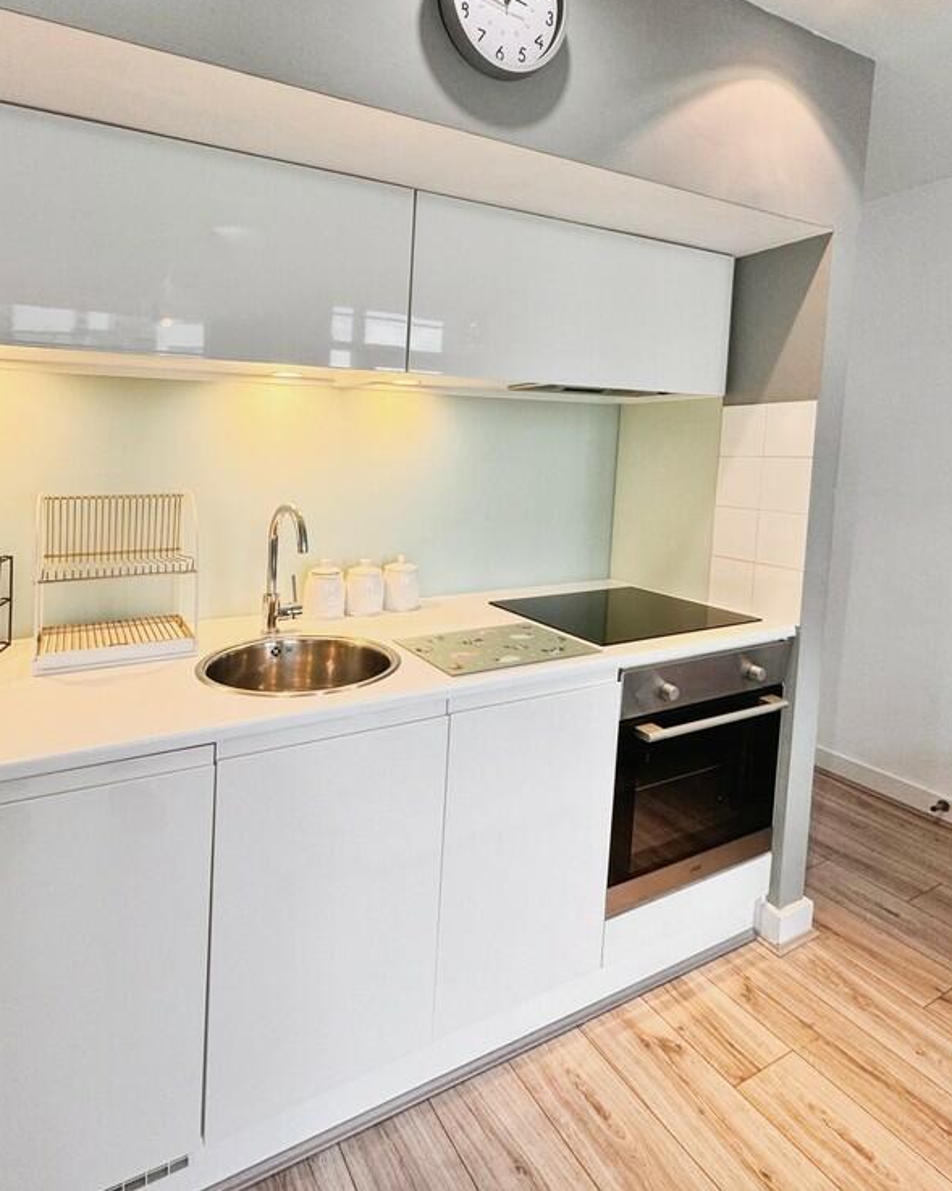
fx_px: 670
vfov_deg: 83.3
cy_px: 573
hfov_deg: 70.8
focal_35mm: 19
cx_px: 457
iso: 80
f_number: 2.2
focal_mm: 2.22
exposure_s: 1/100
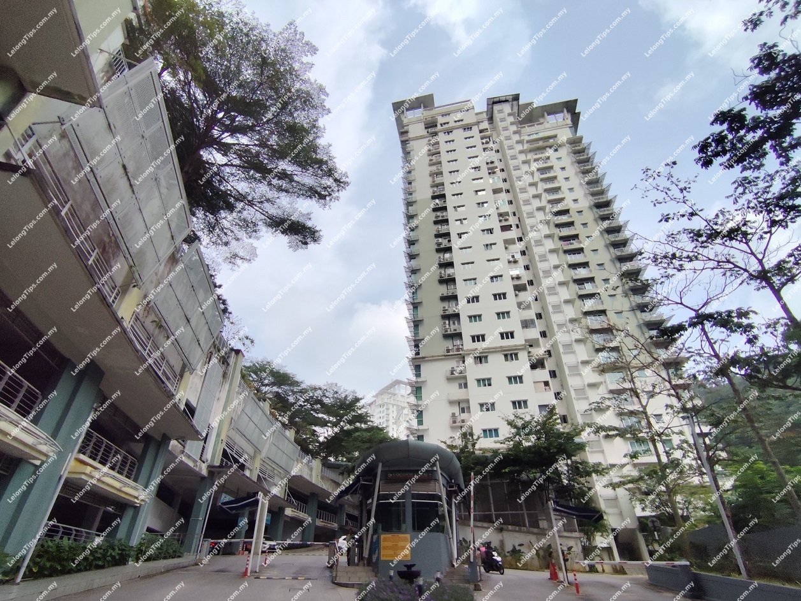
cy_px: 300
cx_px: 400
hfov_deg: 94.5
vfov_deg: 78.1
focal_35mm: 16
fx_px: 370
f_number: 2.2
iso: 50
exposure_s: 1/1697
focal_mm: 1.65
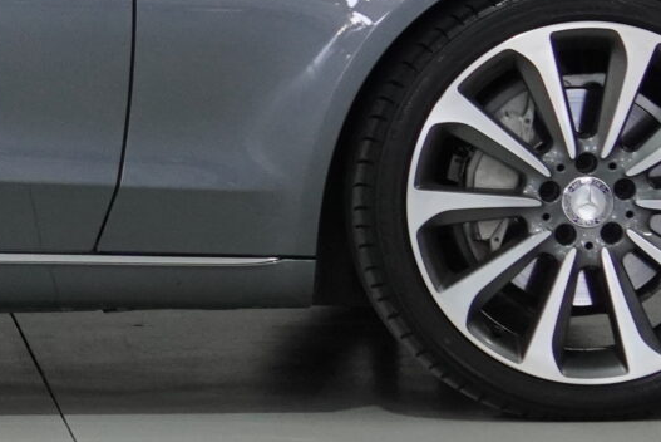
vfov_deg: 3.4
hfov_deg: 5.1
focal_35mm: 400
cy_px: -183
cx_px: -500
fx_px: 7356
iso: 1250
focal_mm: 55
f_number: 5.6
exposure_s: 1/160
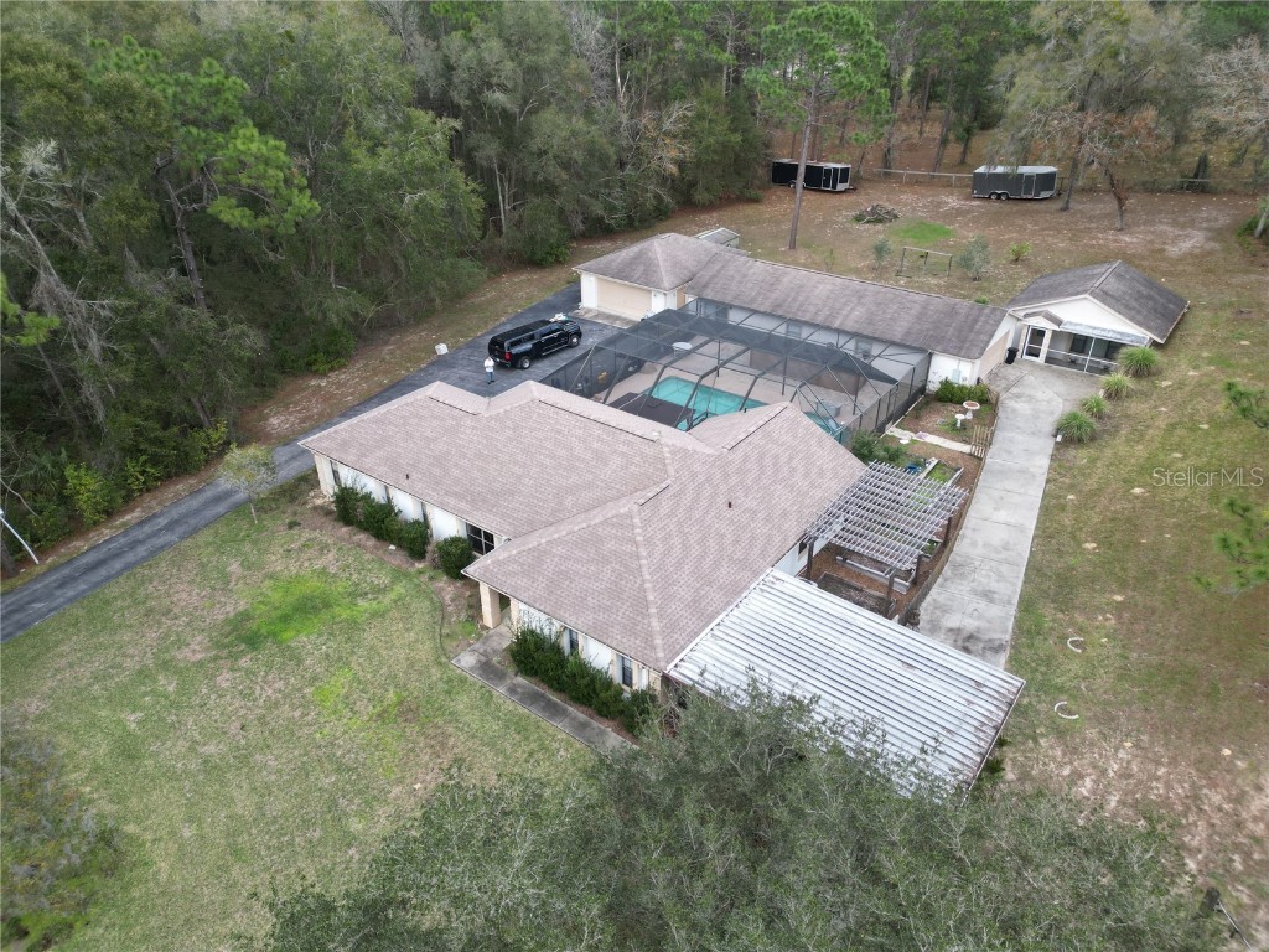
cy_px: 476
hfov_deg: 71.6
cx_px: 634
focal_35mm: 24
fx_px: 880
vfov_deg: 56.8
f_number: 1.7
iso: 130
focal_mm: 6.72
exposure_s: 1/200
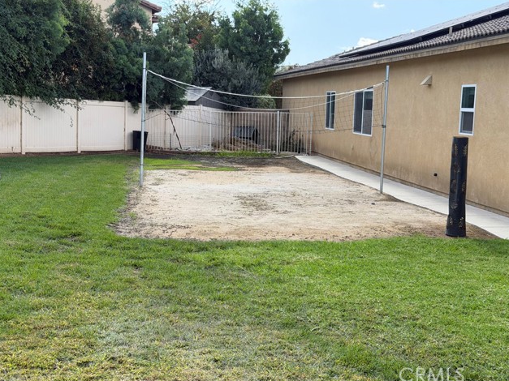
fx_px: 720
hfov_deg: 38.9
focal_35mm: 49
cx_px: 253
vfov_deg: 29.7
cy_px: 192
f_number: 1.78
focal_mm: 6.76
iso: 100
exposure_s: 1/1715
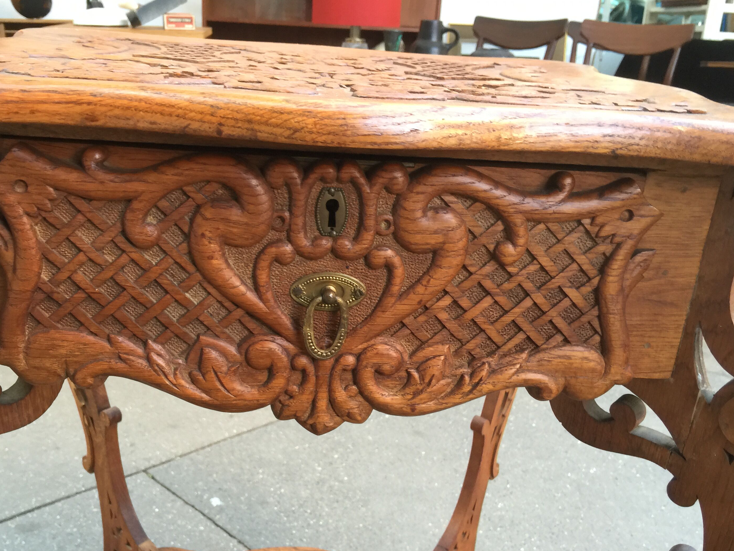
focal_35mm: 34
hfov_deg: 53.9
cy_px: 318
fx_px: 721
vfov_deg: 41.7
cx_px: 336
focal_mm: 4.15
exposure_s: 1/17
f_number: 2.2
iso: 50
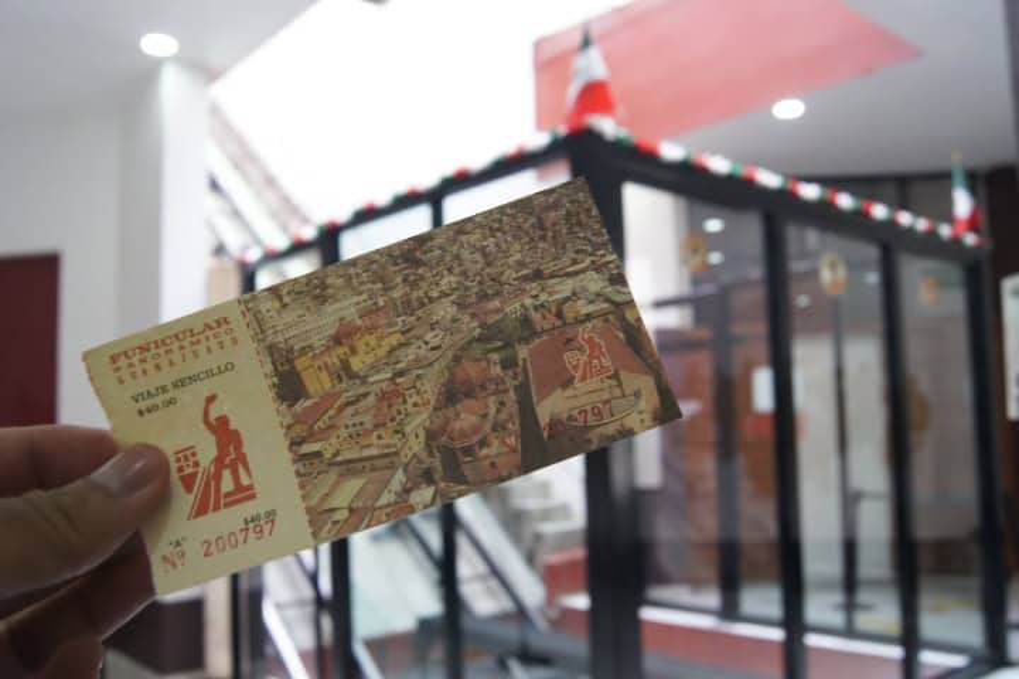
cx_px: 510
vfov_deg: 43.6
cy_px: 340
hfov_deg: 61.9
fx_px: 849
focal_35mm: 30
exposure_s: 1/60
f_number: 5.6
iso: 800
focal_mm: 20
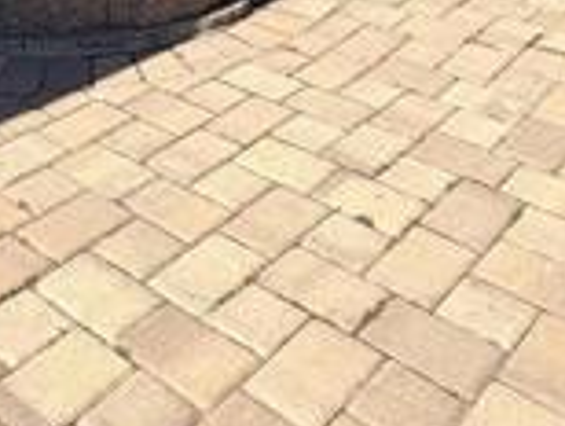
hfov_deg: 32.9
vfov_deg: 18.9
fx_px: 948
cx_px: 194
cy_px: -360
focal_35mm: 58
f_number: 2.2
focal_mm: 2.22
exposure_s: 1/770
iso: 25
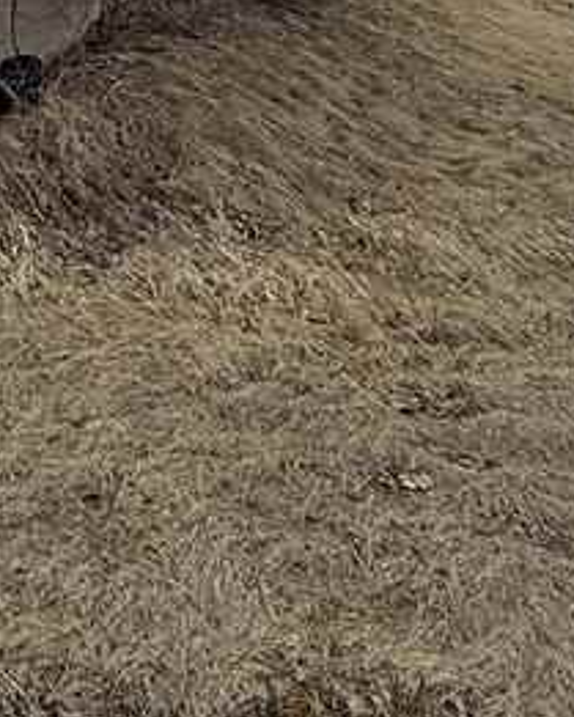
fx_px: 1422
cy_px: -451
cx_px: -486
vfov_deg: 21.8
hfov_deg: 17.8
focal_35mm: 67
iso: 50
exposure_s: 1/535
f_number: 2.2
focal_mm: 2.22
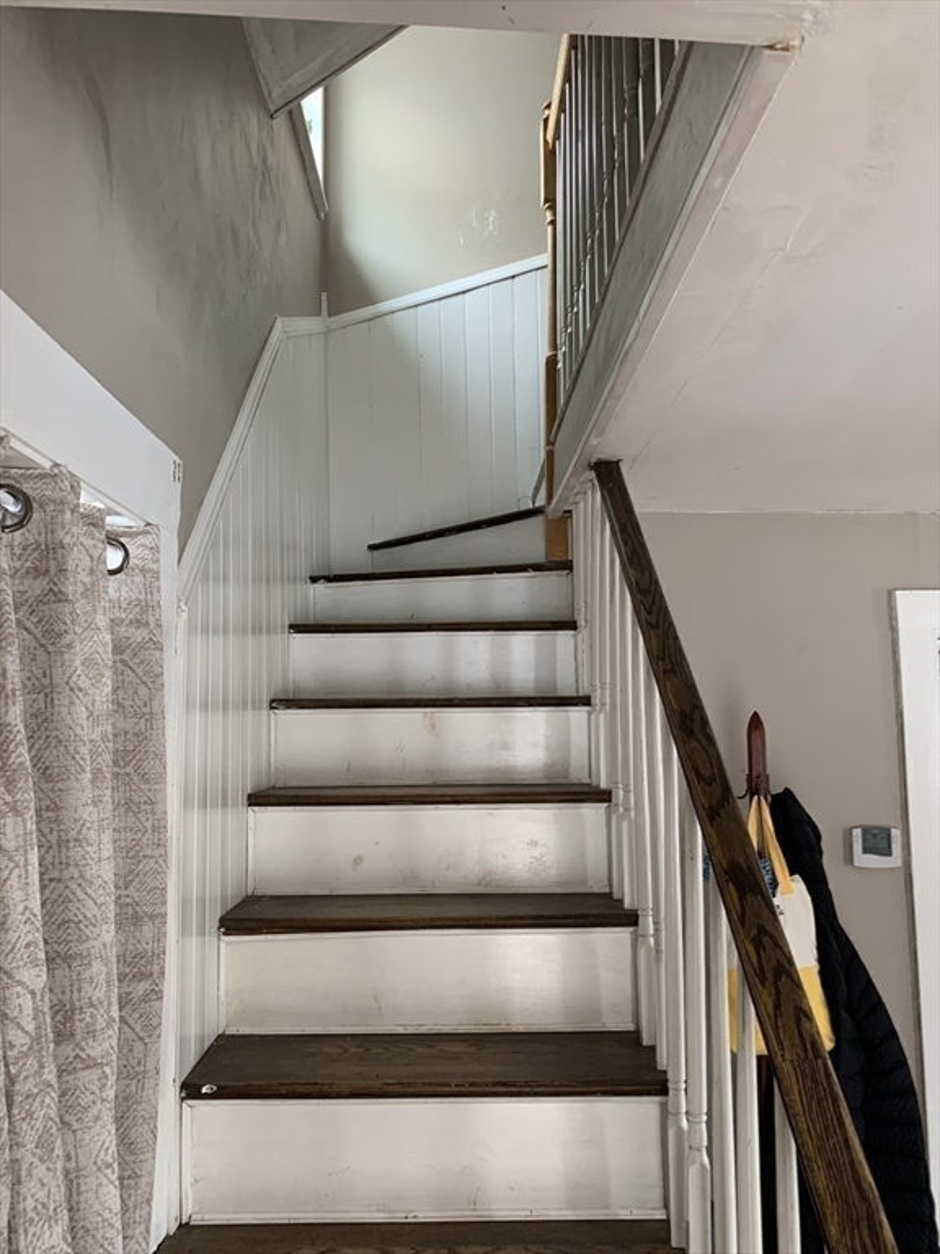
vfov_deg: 67.3
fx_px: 941
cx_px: 470
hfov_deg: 53.1
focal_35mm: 26
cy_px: 627
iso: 125
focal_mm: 4.25
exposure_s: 1/60
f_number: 1.8
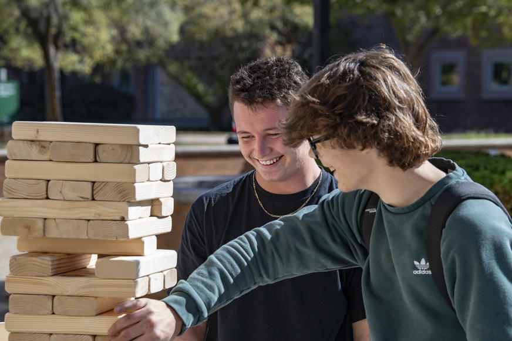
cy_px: 170
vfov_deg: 11.0
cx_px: 256
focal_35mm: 125
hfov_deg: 16.4
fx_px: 1777
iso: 320
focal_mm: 125
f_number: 8
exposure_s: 1/400
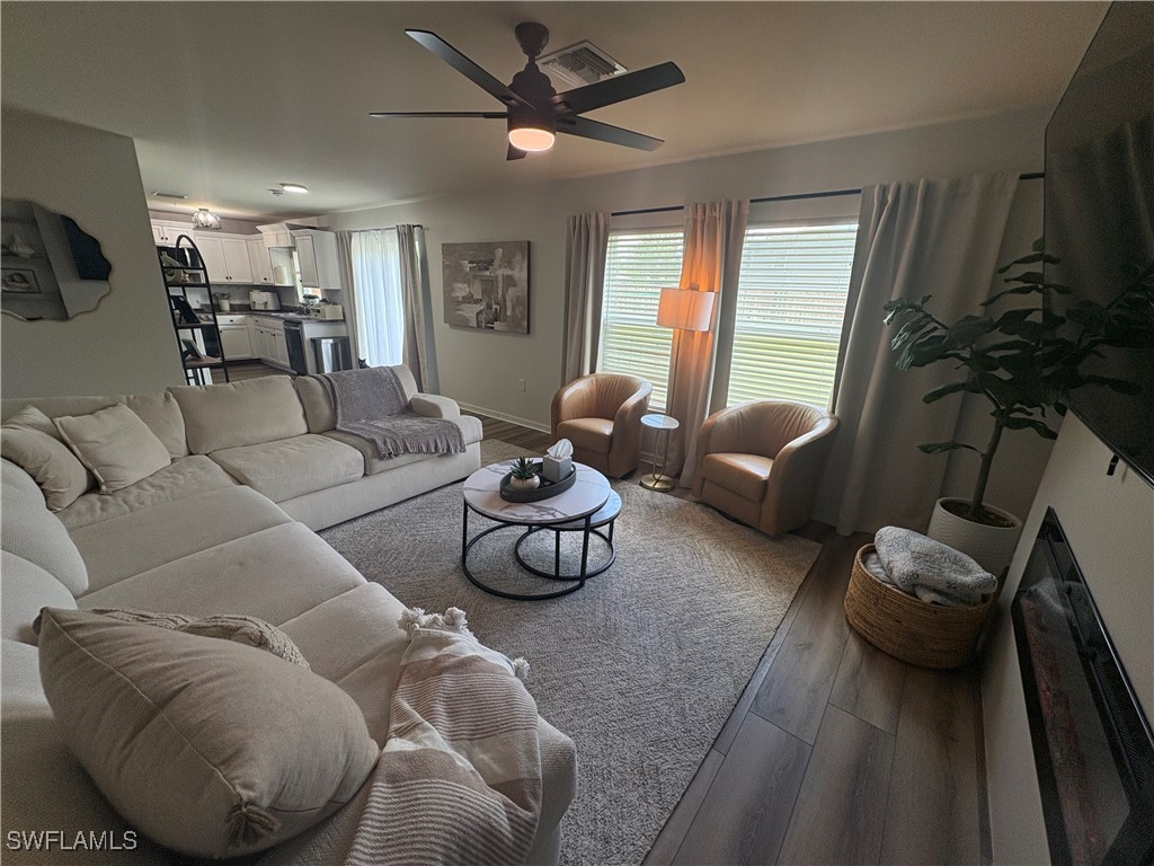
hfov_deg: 102.1
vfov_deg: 85.7
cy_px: 433
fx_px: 467
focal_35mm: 14
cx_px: 577
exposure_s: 1/120
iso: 125
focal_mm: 2.22
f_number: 2.2
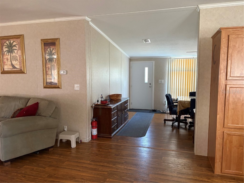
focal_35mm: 26
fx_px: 183
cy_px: 92
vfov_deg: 53.1
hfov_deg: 67.3
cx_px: 122
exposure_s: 1/60
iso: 400
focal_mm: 5.96
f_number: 1.6
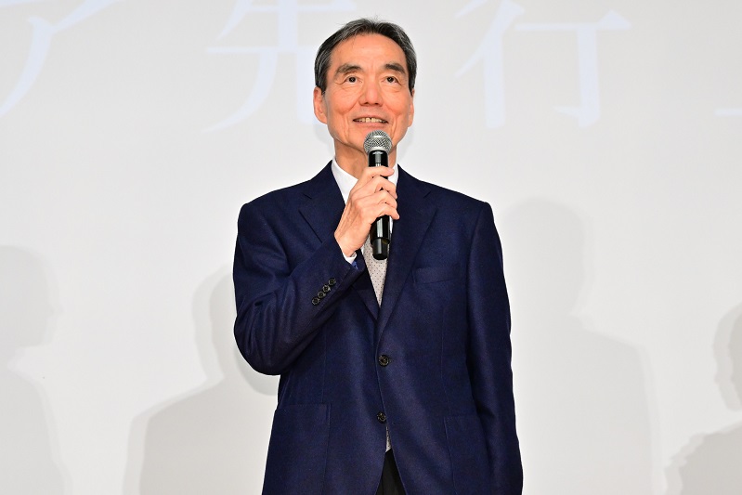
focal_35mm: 106
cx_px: 371
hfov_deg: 19.3
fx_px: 2185
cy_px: 248
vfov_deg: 12.9
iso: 2500
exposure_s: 1/200
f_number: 6
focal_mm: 71
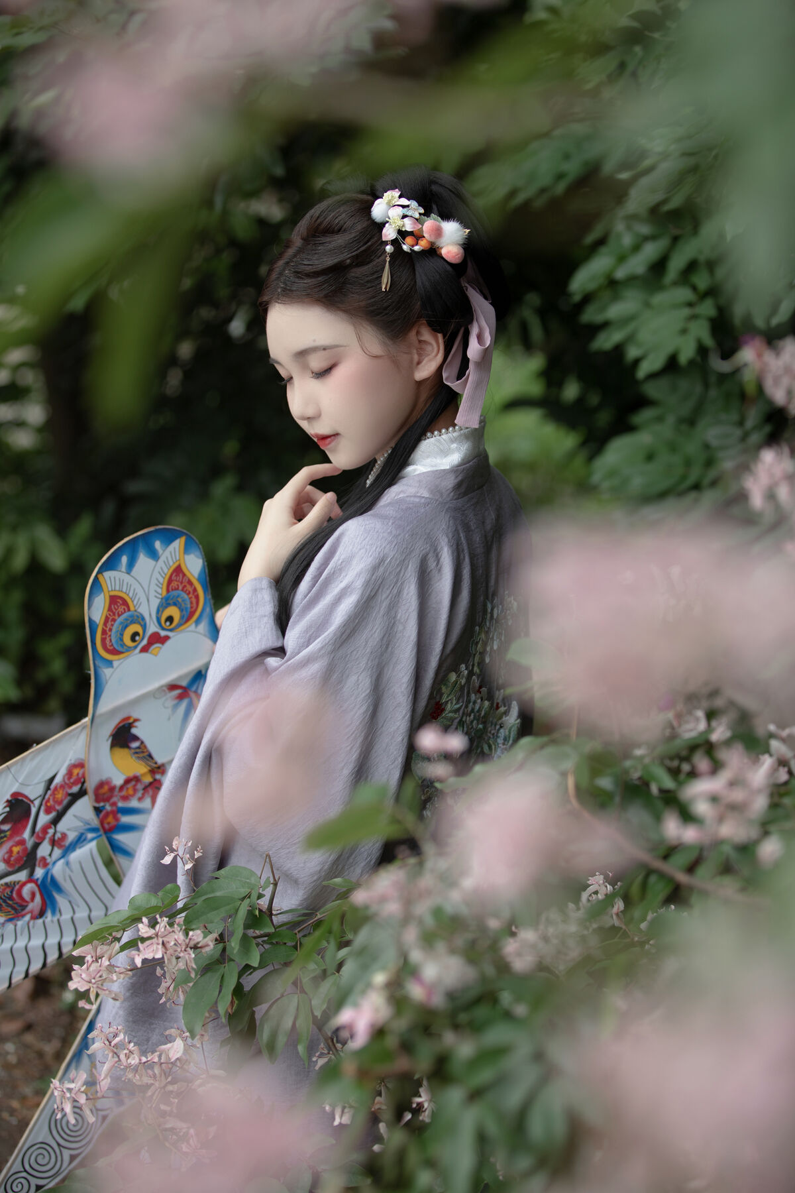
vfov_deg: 29.2
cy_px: 596
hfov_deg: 19.7
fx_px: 2285
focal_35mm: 69
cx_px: 398
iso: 100
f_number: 2.8
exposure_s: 1/320
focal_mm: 70
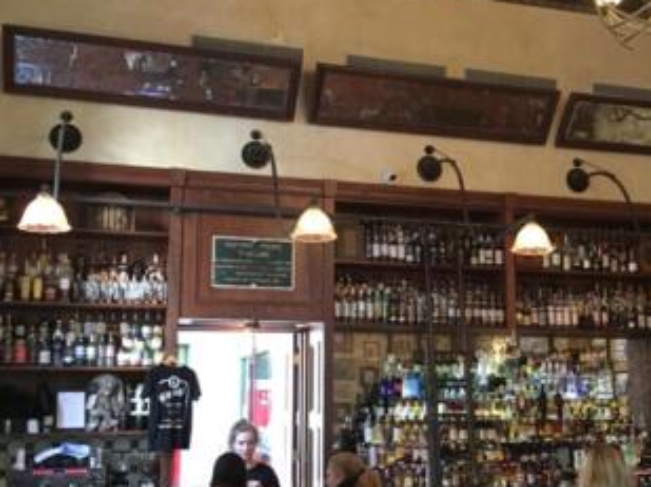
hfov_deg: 40.3
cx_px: 392
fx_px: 883
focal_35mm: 47
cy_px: 281
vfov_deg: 30.8
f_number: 2.2
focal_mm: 4.15
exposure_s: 1/17
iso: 250
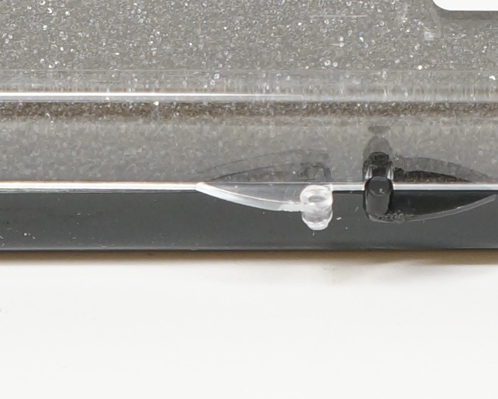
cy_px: -24
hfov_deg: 8.2
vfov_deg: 6.5
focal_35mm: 237
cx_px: 369
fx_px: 3489
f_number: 5.6
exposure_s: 1/50
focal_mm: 29
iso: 400
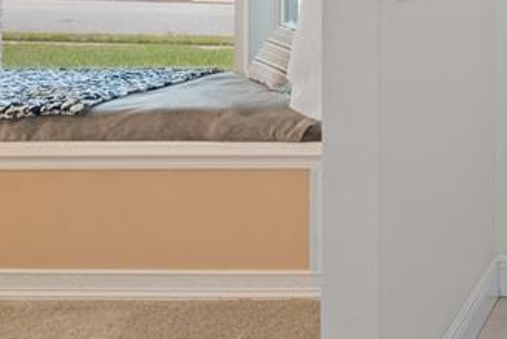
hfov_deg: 28.3
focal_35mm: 53
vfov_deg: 23.4
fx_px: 747
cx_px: 713
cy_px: -63
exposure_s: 1
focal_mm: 17
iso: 320
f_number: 8
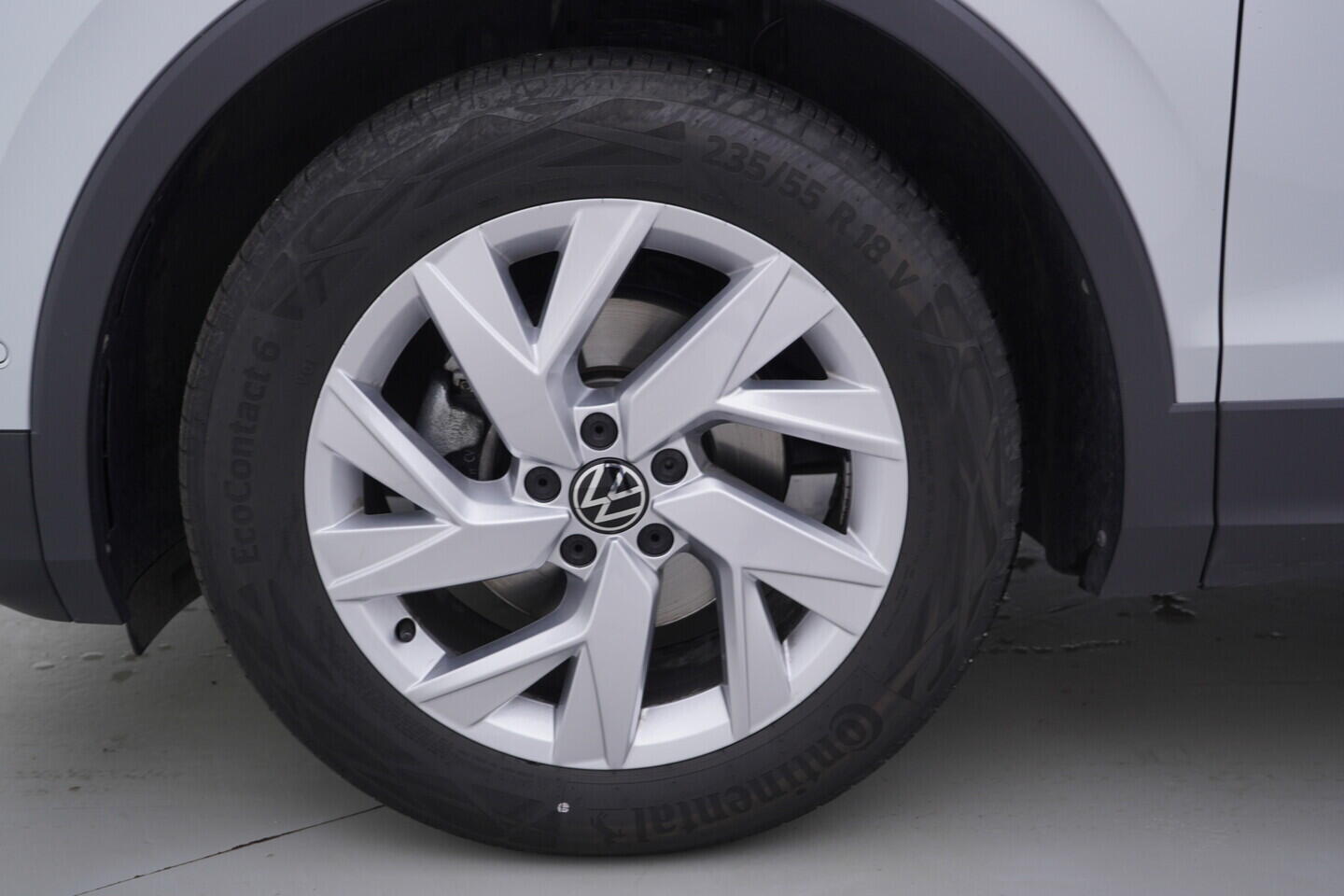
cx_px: 672
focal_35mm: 36
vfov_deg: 36.9
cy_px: 448
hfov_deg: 53.1
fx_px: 1344
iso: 125
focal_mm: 24
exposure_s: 1/80
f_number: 4
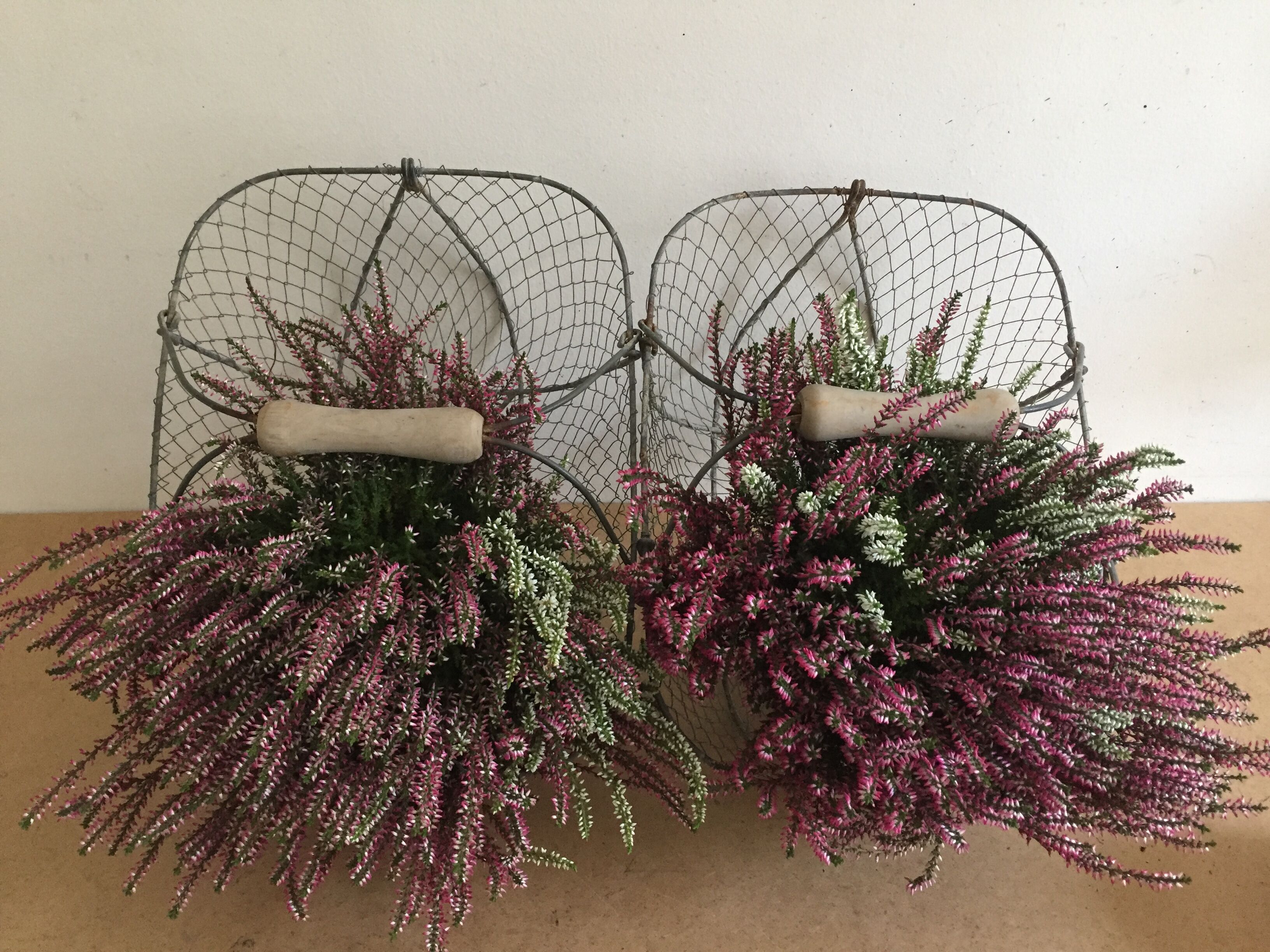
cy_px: 476
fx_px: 1064
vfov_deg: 48.2
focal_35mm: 29
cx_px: 635
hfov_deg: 61.7
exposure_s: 1/33
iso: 250
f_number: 2.2
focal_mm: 4.15
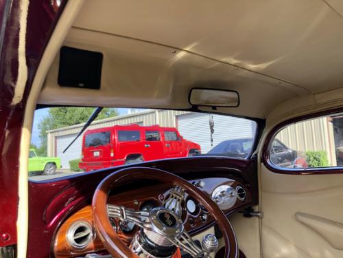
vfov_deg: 49.7
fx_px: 277
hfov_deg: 63.4
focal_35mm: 28
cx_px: 172
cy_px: 129
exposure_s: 1/120
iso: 25
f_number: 1.8
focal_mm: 4
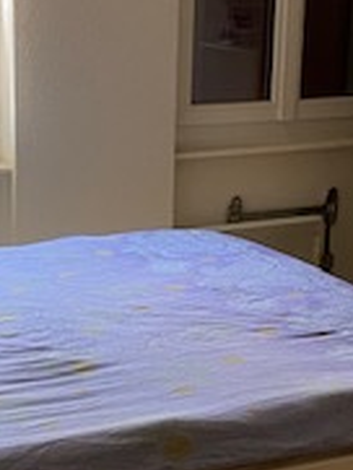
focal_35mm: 92
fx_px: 1249
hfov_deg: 16.1
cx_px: 164
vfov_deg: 21.3
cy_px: 270
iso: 160
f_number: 1.8
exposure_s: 1/60
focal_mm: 4.25
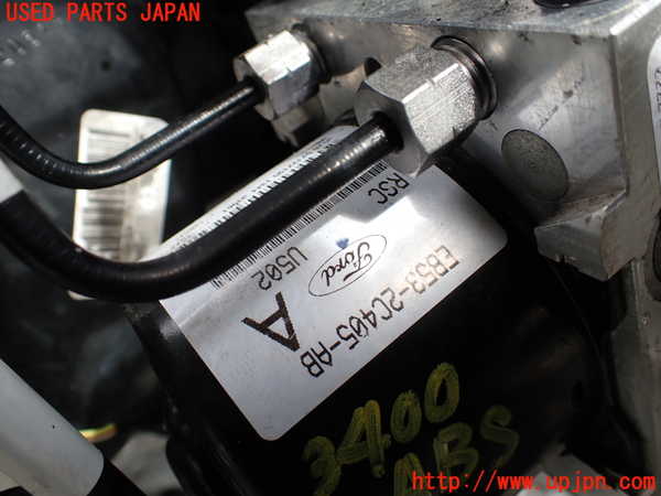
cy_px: 248
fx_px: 573
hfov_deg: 60.0
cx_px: 330
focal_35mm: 30
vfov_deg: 46.8
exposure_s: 1/125
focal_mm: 5.4
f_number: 3.2
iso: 100
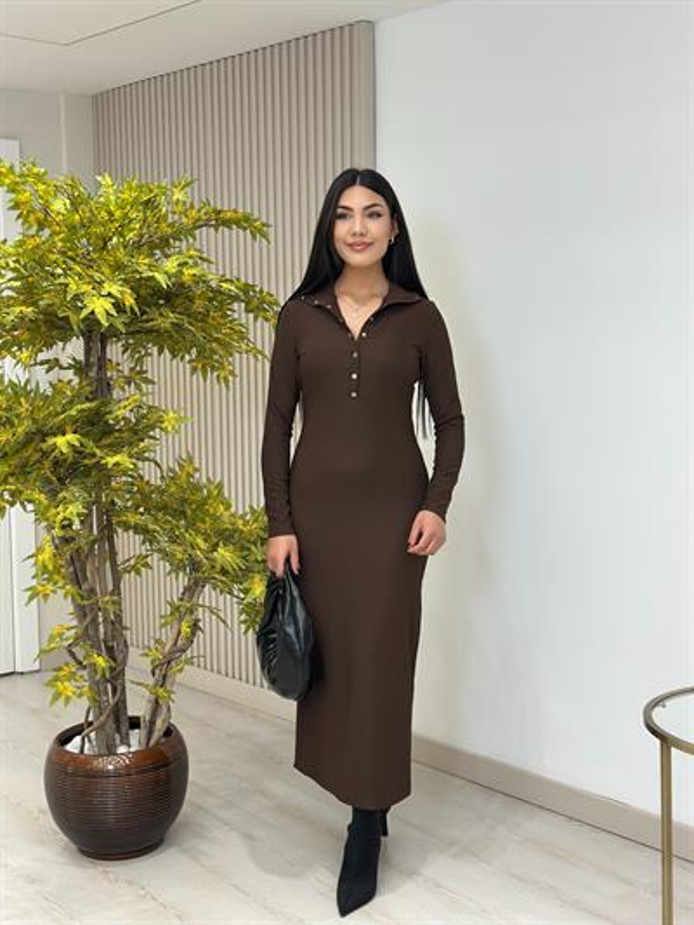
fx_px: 1283
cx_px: 347
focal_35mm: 48
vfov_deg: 39.6
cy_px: 462
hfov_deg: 30.3
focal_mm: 6.86
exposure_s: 1/141
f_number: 1.78
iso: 80
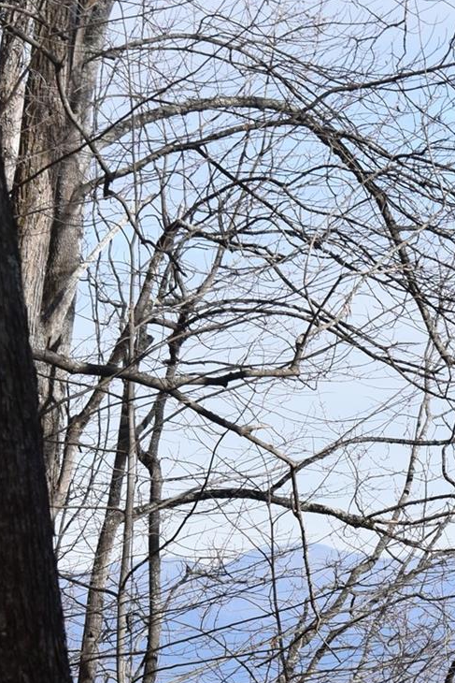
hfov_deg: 5.9
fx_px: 4385
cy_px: 523
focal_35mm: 231
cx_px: 368
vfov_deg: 8.9
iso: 200
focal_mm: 55
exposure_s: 1/320
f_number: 9
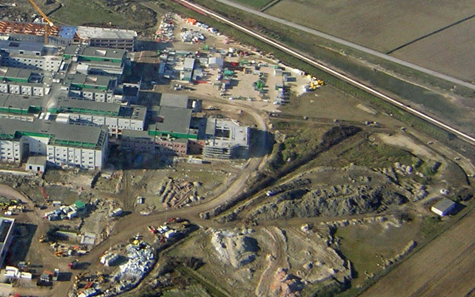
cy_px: 86
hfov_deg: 29.7
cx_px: 79
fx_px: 868
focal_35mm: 67
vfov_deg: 19.3
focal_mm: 4.7
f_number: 5.2
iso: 50
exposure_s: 1/170
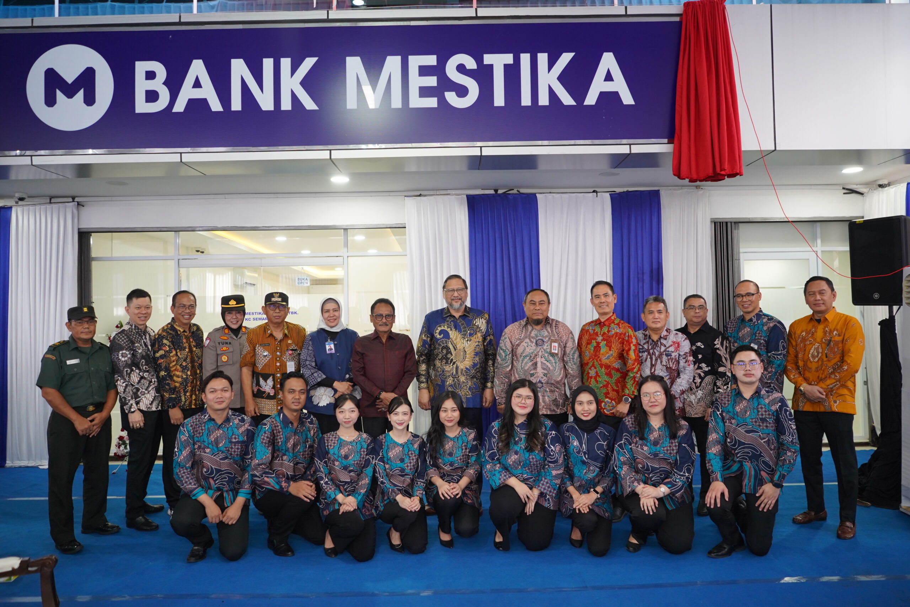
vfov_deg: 46.4
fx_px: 708
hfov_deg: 65.5
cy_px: 304
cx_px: 455
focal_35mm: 28
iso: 1250
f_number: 2.8
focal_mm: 28
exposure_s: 1/160
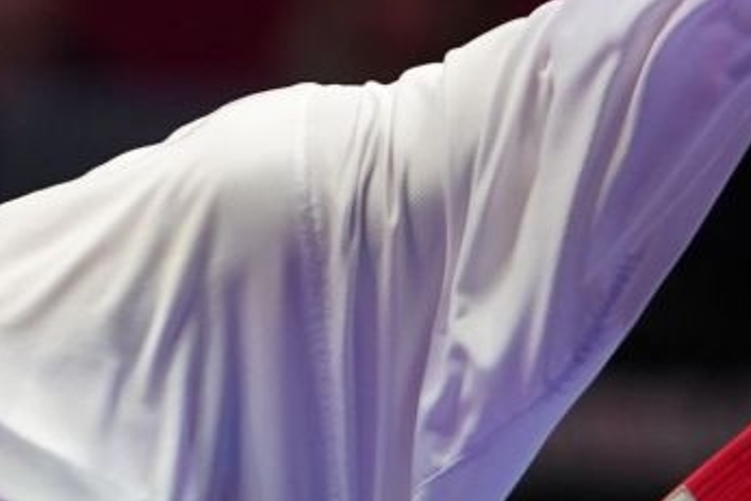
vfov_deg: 1.3
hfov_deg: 2.0
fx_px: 21704
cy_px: 414
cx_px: 451
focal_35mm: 1040
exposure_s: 1/1000
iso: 1600
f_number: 2.8
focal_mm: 200
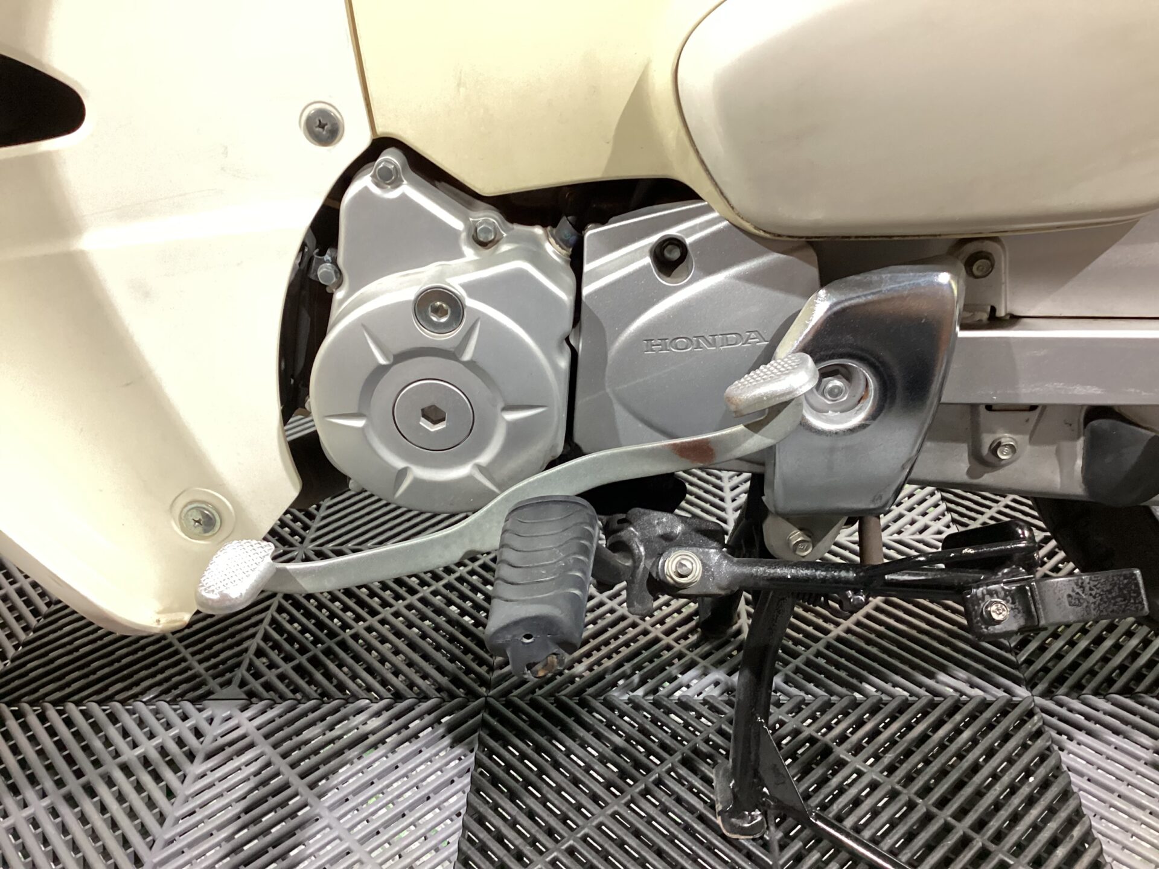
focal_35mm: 31
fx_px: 1038
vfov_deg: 45.4
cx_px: 580
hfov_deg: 58.4
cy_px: 434
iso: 400
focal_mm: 3.3
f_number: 2.4
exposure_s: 1/30
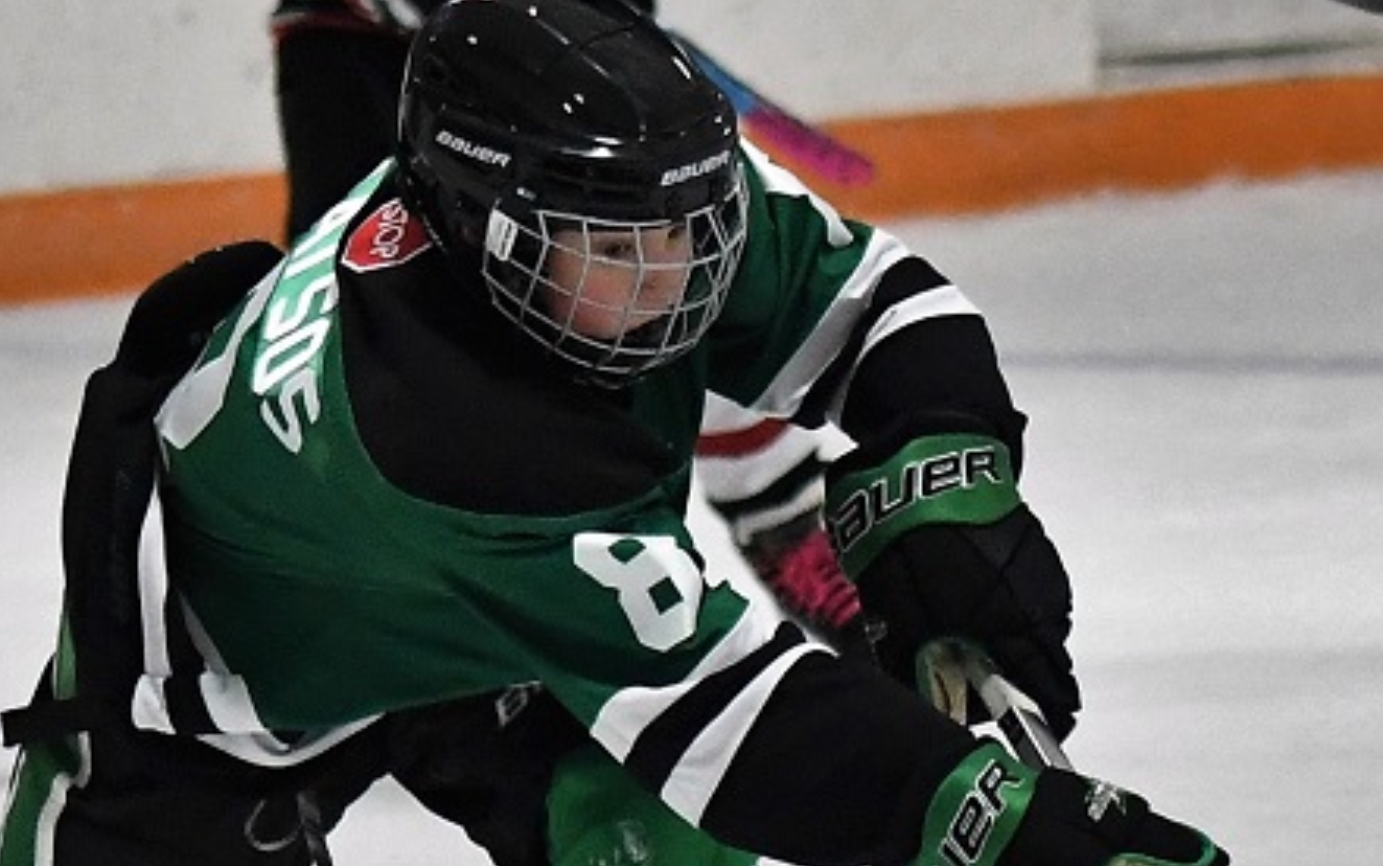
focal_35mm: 305
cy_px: 904
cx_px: -224
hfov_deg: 6.8
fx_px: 11514
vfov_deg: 4.3
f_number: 2.8
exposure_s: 1/1000
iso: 2800
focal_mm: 75
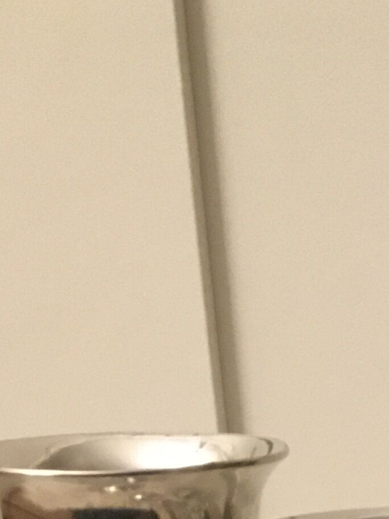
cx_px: 805
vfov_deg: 13.2
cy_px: 1045
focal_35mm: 128
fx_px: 1919
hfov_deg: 10.5
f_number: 2.2
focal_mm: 4.15
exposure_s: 1/33
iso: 200
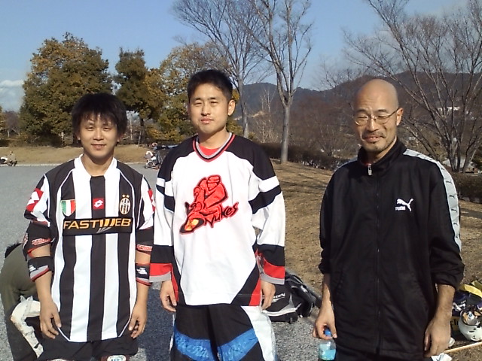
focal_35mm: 29
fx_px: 404
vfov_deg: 48.2
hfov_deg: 61.7
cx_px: 241
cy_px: 180
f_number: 3.5
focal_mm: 3.73
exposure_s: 1/1000
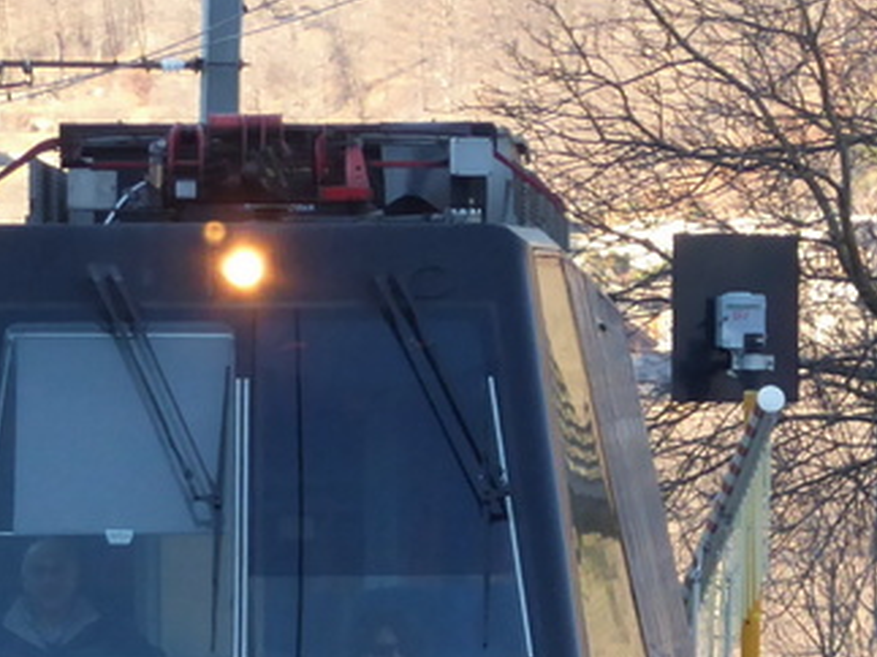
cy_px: 649
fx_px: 22388
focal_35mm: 884
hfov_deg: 2.2
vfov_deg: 1.7
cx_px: 310
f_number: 5.6
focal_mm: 38.4
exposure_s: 1/80
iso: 250
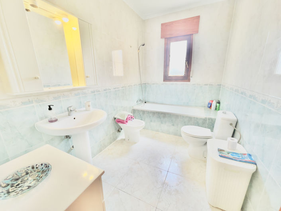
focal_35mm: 13
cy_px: 106
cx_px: 140
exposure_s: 1/100
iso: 125
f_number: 2.4
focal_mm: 1.54
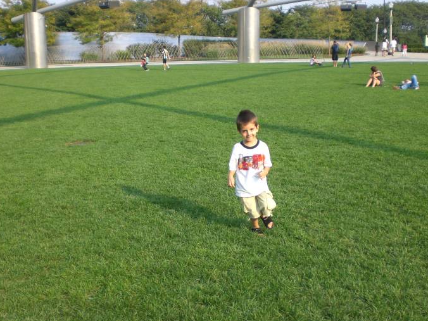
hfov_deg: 42.1
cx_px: 207
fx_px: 556
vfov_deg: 32.1
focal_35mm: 45
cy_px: 186
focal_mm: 6.3
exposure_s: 1/320
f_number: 3.1
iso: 50
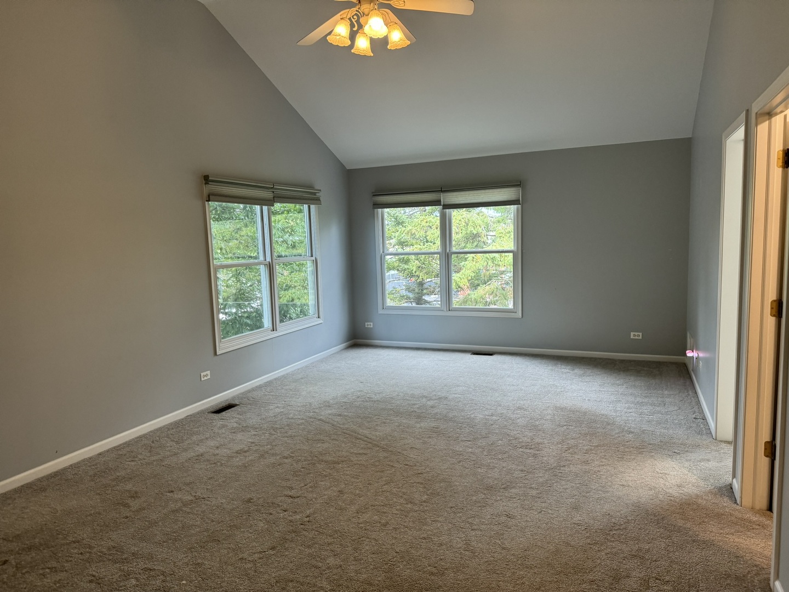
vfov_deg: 56.8
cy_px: 296
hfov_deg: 71.6
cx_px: 394
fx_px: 547
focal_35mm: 24
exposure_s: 1/120
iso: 160
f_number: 1.78
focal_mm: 6.76
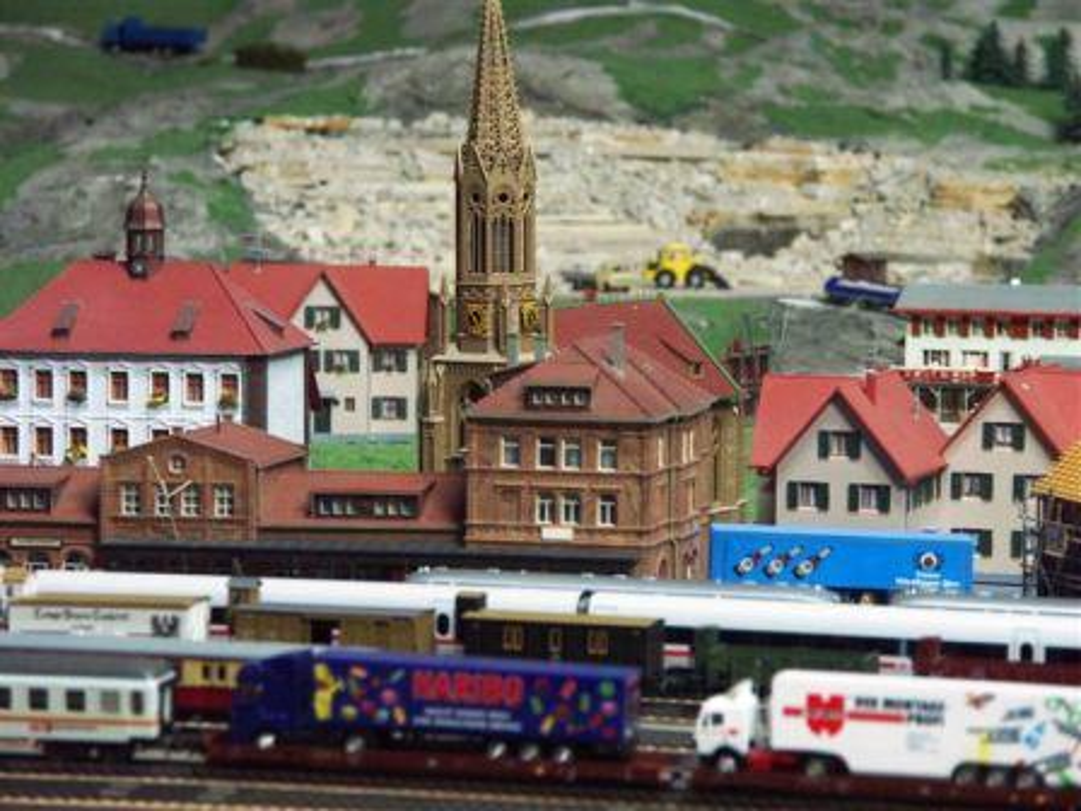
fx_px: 5996
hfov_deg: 10.3
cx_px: 540
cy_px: 406
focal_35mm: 192
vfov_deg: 7.7
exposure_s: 1/6
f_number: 3.5
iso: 200
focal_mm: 48.63
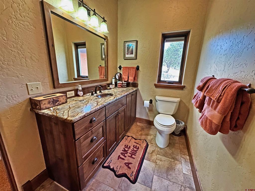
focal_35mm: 14
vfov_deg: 85.7
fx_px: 103
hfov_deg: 102.1
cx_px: 128
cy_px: 96
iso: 250
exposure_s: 1/60
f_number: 2.2
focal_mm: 2.22
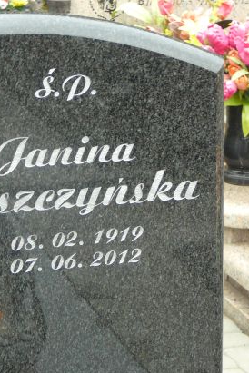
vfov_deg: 17.8
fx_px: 1193
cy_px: 202
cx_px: 64
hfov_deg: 11.9
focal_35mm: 115
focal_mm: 10.5
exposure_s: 1/30
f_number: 3.7
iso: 160
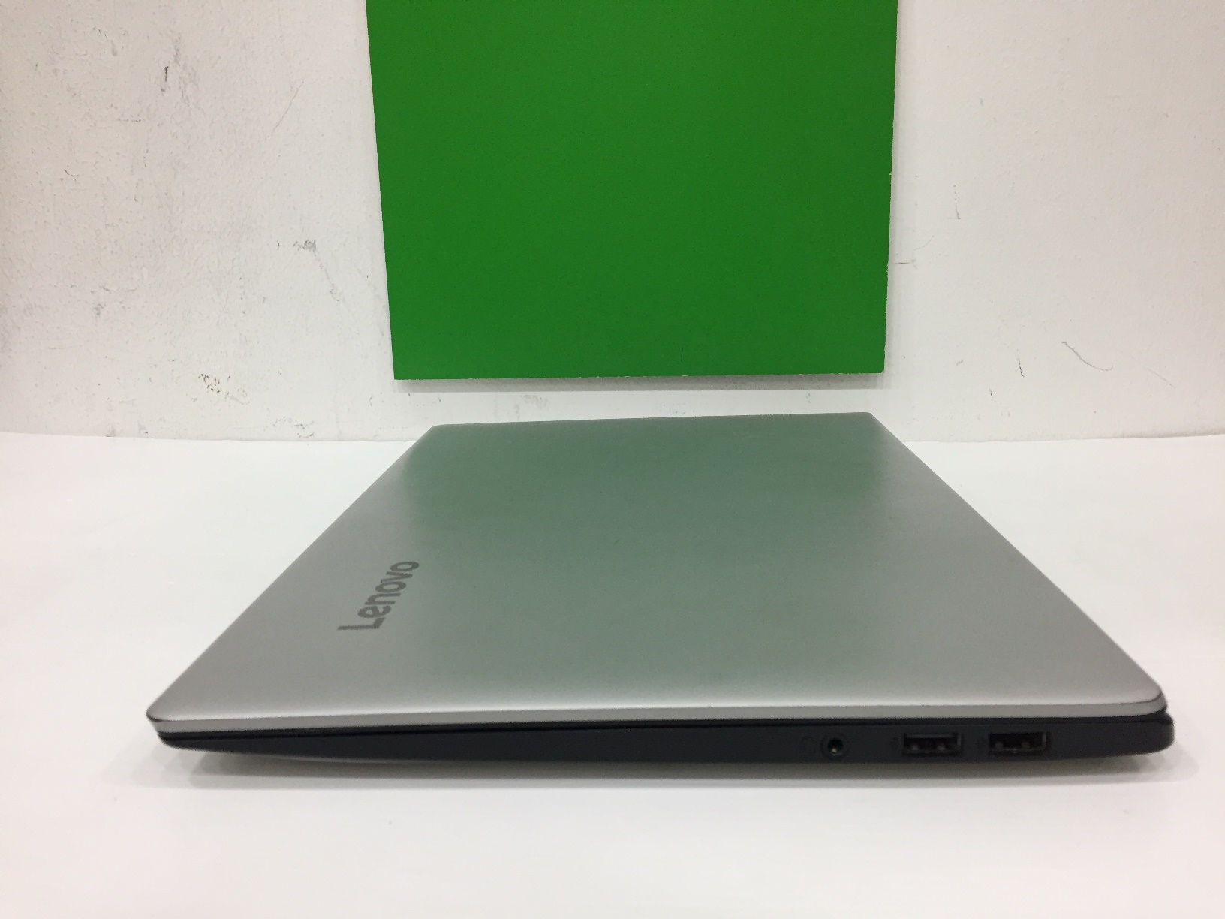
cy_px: 460
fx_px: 1026
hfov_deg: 61.7
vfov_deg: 48.2
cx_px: 612
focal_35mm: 29
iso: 64
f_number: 2.2
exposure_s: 1/33
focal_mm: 4.15
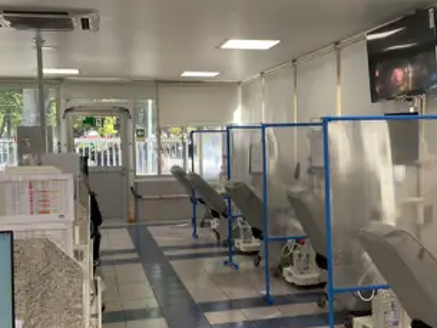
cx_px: 262
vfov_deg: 31.5
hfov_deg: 41.0
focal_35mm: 46
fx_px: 581
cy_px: 185
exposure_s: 1/121
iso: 40
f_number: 1.8
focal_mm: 4.25
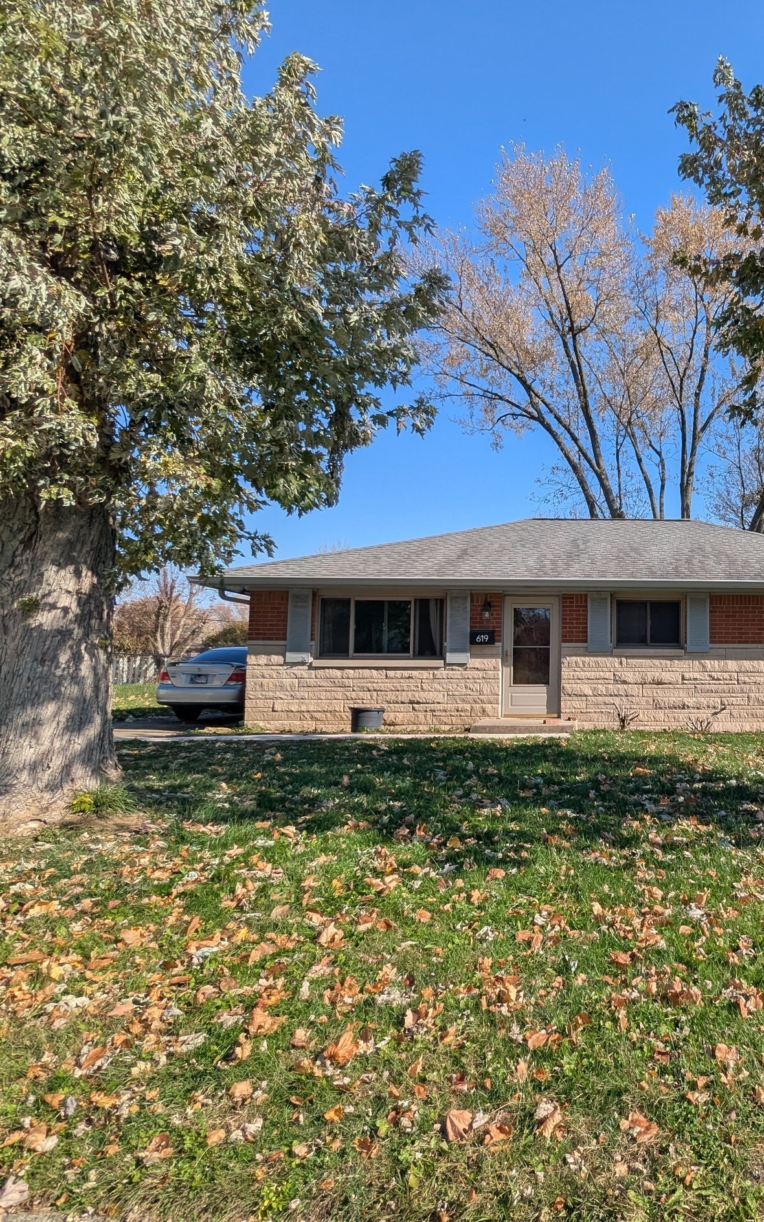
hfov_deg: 48.8
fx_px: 766
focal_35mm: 23
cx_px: 649
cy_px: 612
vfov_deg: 77.2
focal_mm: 2.35
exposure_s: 1/1300
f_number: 2.2
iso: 51
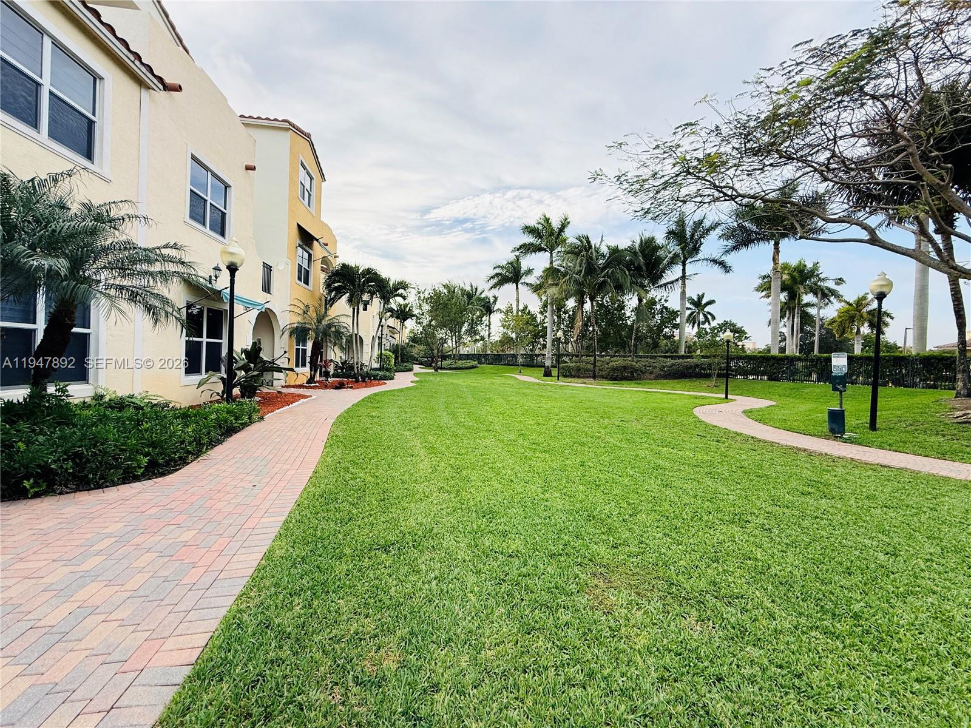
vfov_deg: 85.7
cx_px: 486
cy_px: 364
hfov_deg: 102.1
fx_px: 393
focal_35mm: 14
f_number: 2.2
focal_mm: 2.22
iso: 64
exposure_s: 1/726
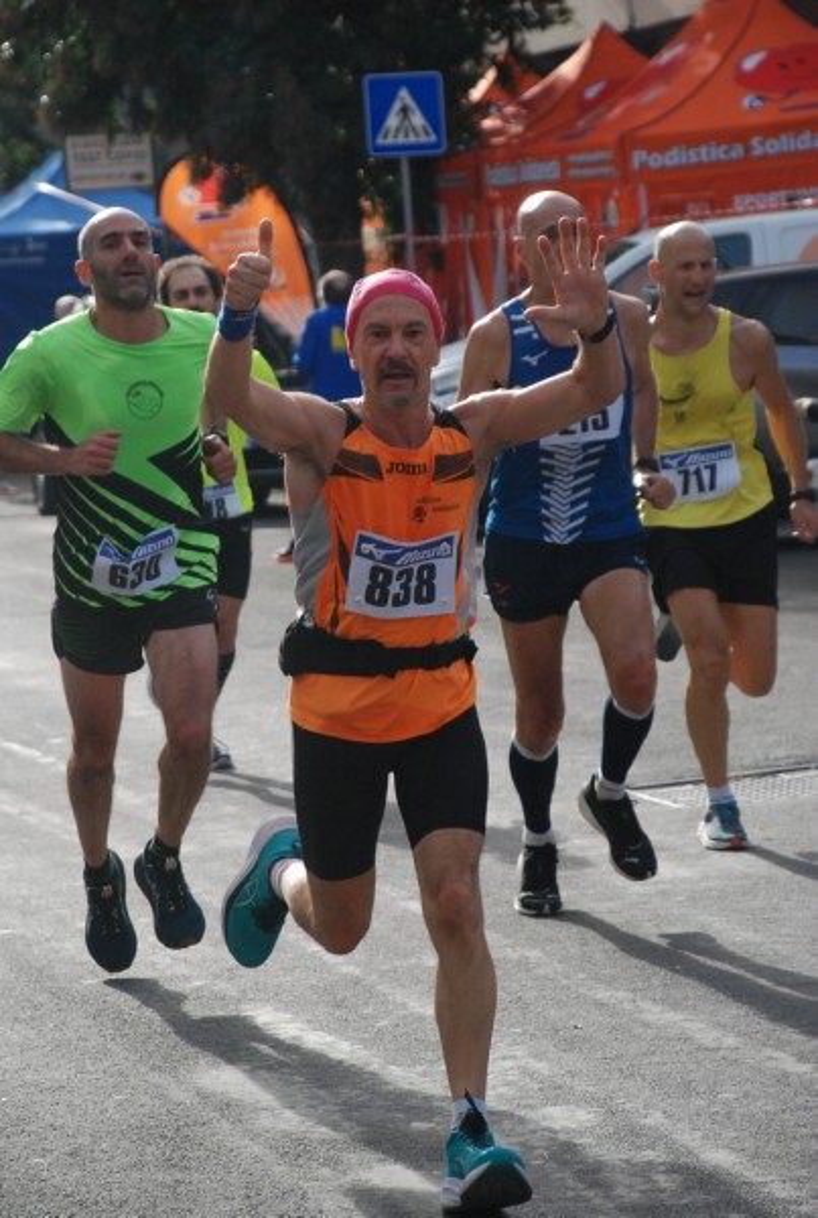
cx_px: 409
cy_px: 609
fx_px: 5086
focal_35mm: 150
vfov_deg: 13.7
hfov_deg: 9.2
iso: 1000
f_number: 5.6
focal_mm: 100
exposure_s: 1/1000
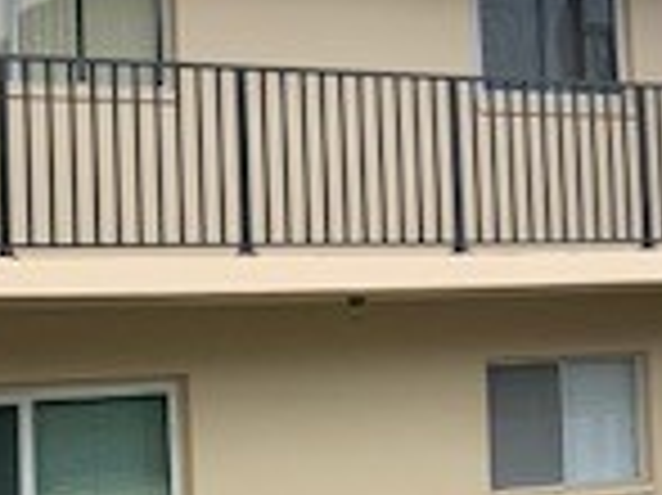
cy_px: 212
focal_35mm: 113
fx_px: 2159
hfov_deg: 15.9
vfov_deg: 13.1
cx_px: 1018
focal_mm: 4.25
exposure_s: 1/1100
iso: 25
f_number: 1.8
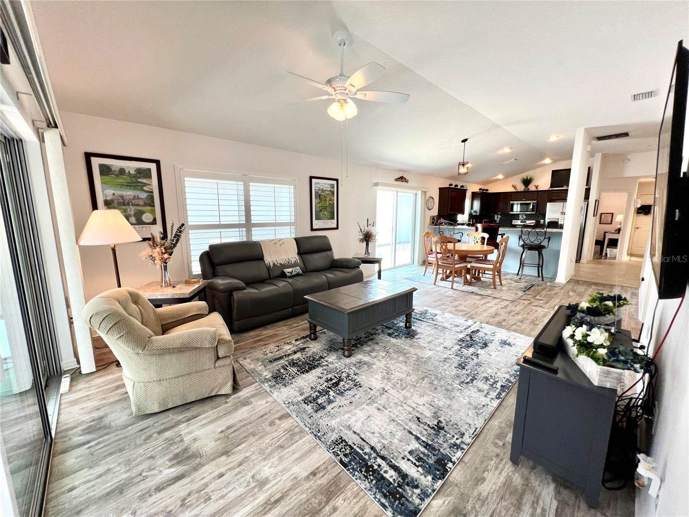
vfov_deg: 89.9
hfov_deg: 106.2
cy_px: 258
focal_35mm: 13
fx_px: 259
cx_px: 344
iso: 80
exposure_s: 1/120
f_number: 1.8
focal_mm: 1.57
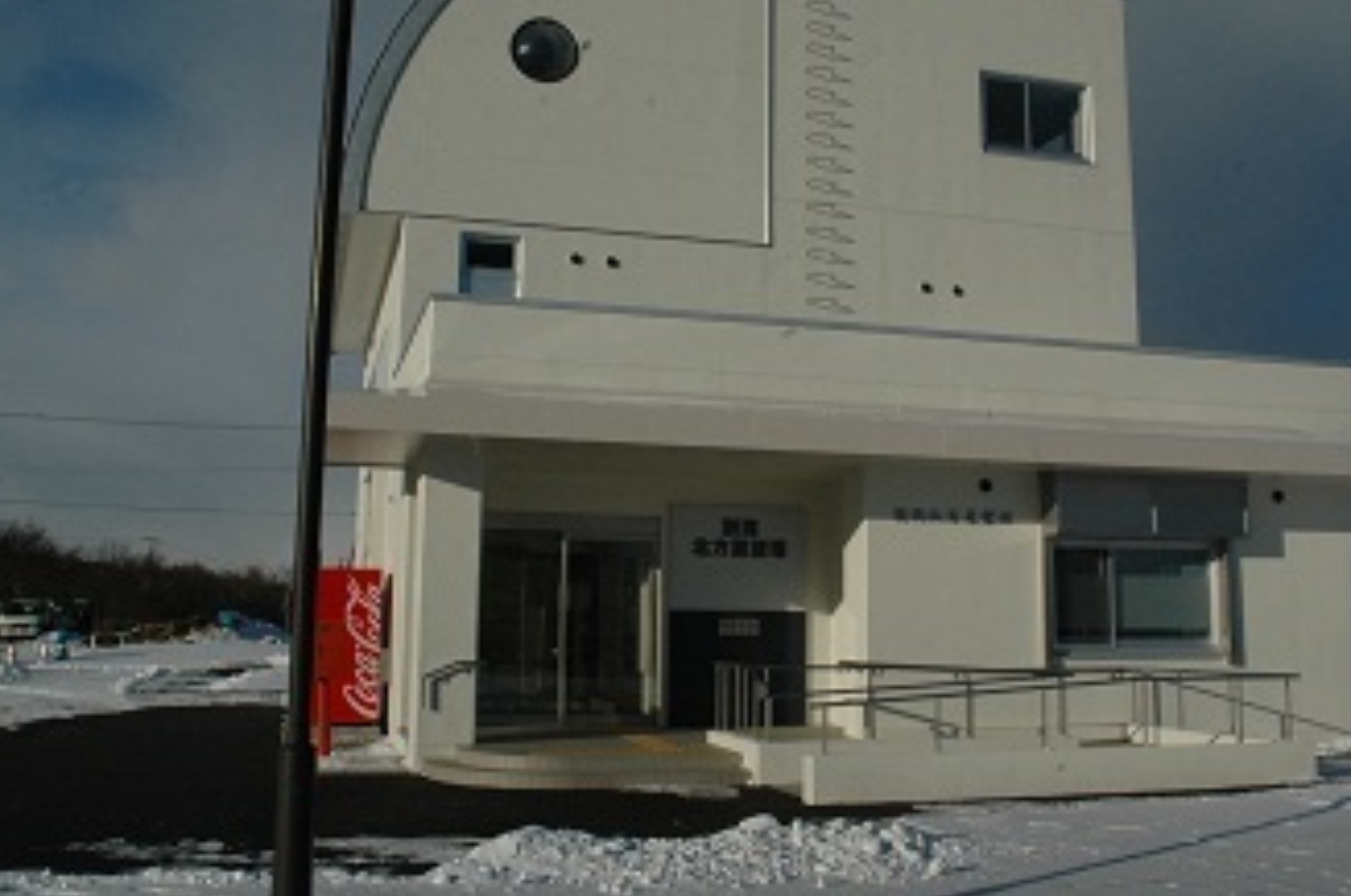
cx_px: 711
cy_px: 370
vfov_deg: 39.7
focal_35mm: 33
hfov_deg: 57.3
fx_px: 1237
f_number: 16
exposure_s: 1/1000
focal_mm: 18
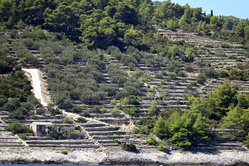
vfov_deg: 4.6
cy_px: 83
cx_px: 124
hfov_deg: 6.9
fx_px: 2075
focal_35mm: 300
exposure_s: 1/1000
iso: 360
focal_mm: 300
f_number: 5.6
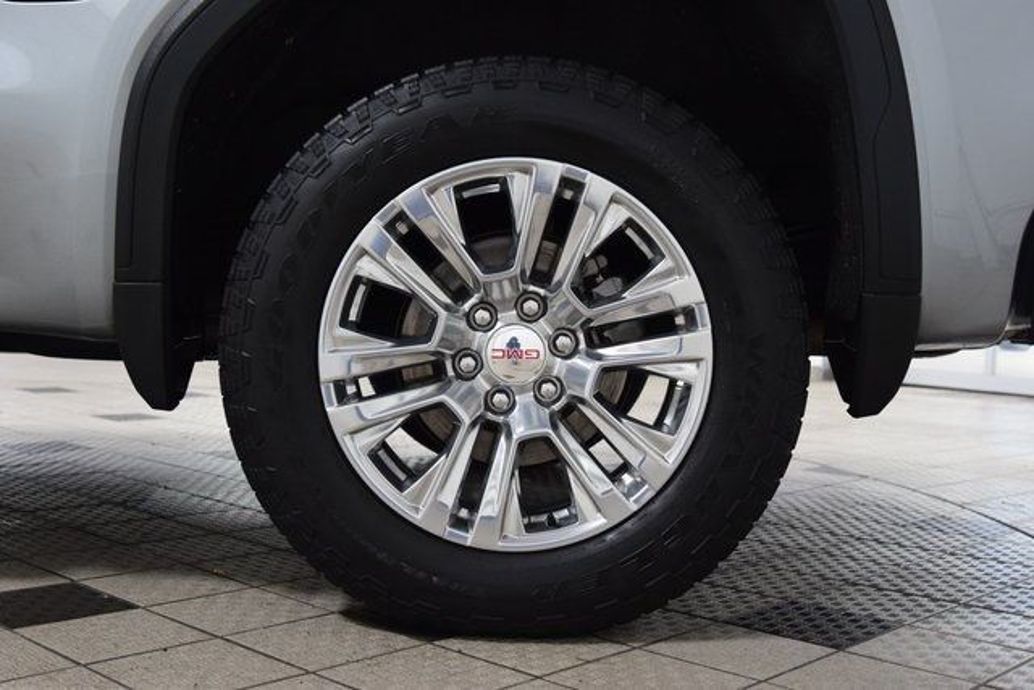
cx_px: 517
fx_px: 1293
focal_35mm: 45
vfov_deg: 29.9
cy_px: 345
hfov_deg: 43.6
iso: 1600
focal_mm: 30
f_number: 4.5
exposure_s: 1/60
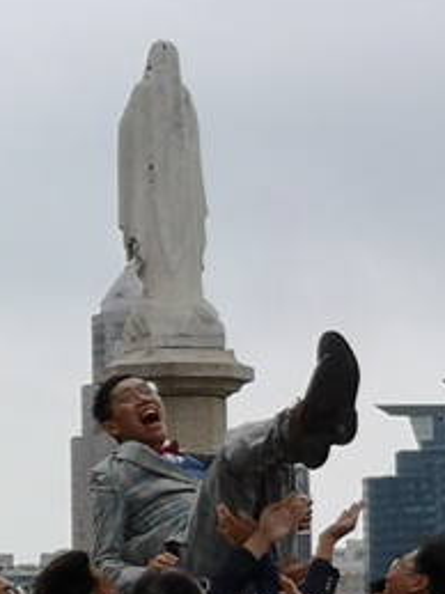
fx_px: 2865
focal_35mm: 167
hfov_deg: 8.8
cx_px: 41
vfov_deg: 11.8
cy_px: 443
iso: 50
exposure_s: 1/1203
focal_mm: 3.95
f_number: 1.8
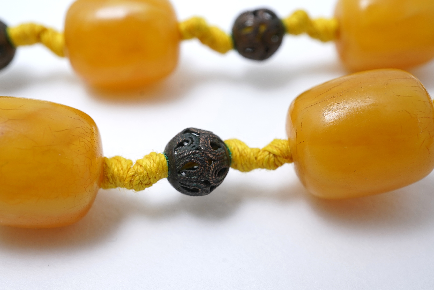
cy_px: 145
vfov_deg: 29.9
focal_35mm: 45
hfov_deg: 43.6
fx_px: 542
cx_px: 217
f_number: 18
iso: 320
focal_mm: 30
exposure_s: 1/160
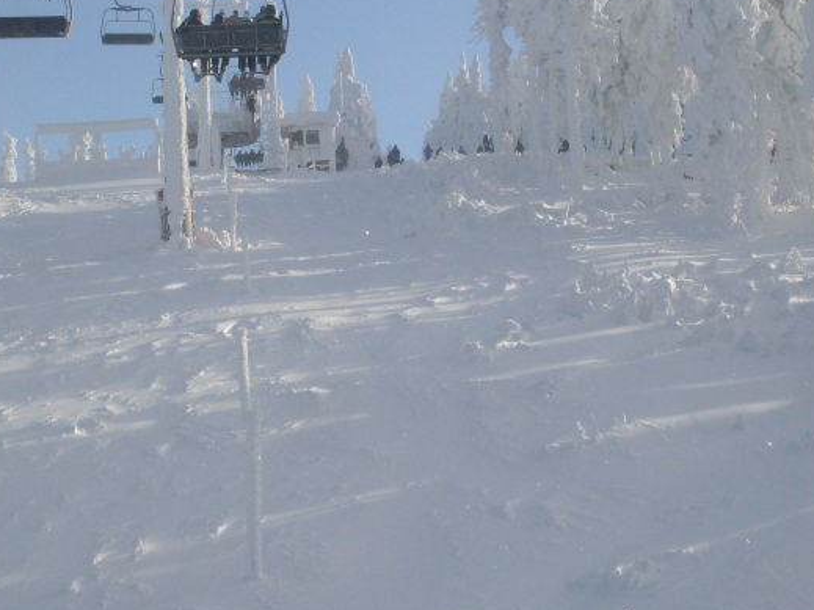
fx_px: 1763
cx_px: 334
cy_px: 177
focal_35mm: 75
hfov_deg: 26.0
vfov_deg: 19.5
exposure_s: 1/350
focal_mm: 6.3
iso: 80
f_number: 8.4
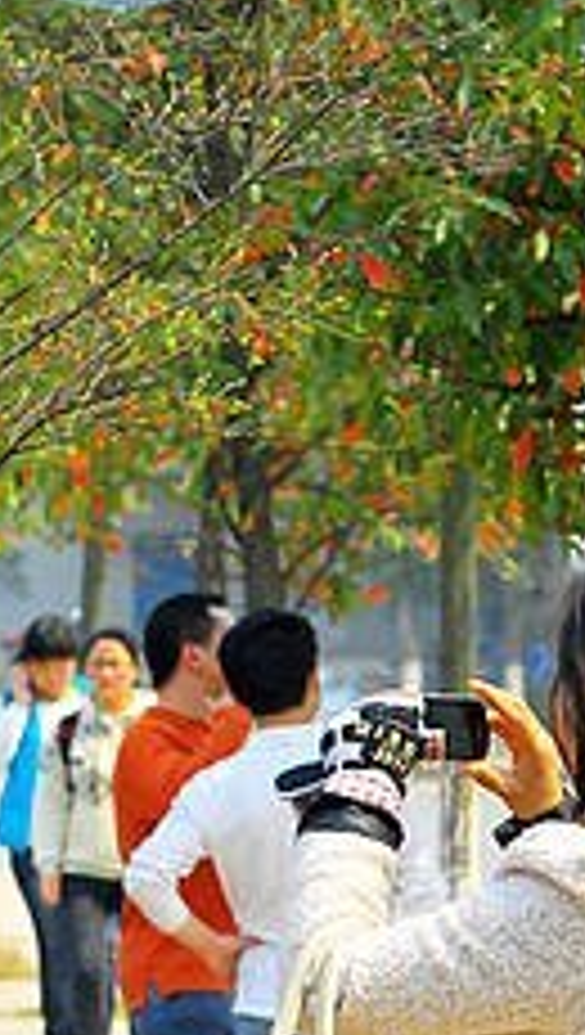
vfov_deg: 5.9
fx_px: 10111
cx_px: -508
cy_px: 592
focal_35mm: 368
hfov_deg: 3.3
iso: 2500
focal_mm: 90
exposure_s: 1/4000
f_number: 5.6
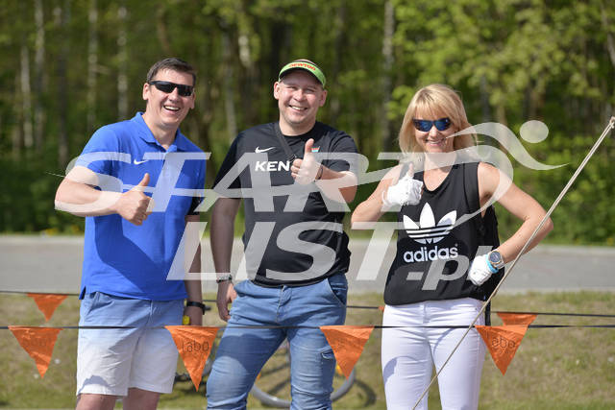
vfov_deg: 10.6
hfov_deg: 15.8
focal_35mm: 130
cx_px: 308
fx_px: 2221
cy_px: 205
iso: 200
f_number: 4
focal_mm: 130
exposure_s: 1/4000
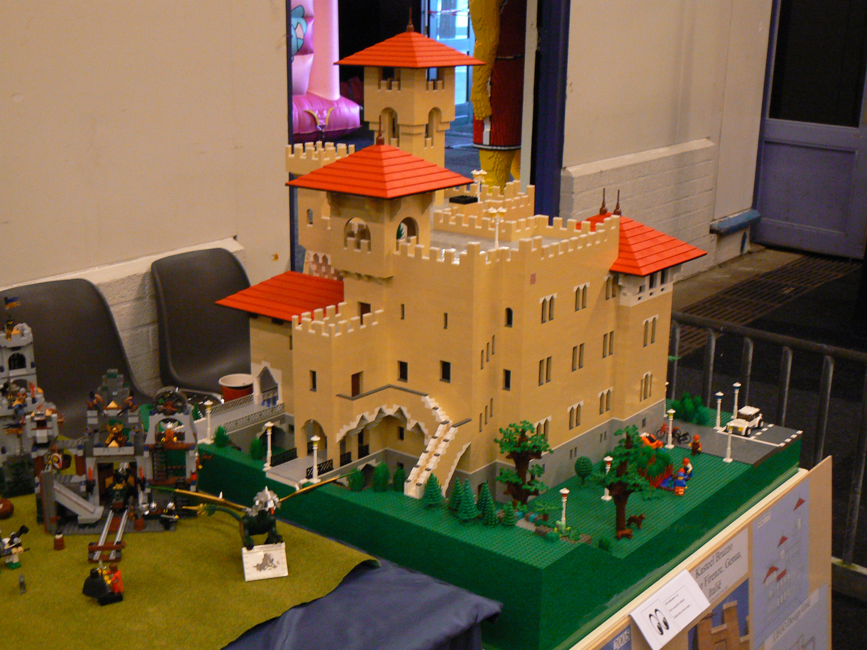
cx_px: 434
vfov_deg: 30.3
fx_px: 1202
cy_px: 325
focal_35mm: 48
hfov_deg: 39.7
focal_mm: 8
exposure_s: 1/10
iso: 200
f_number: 2.8
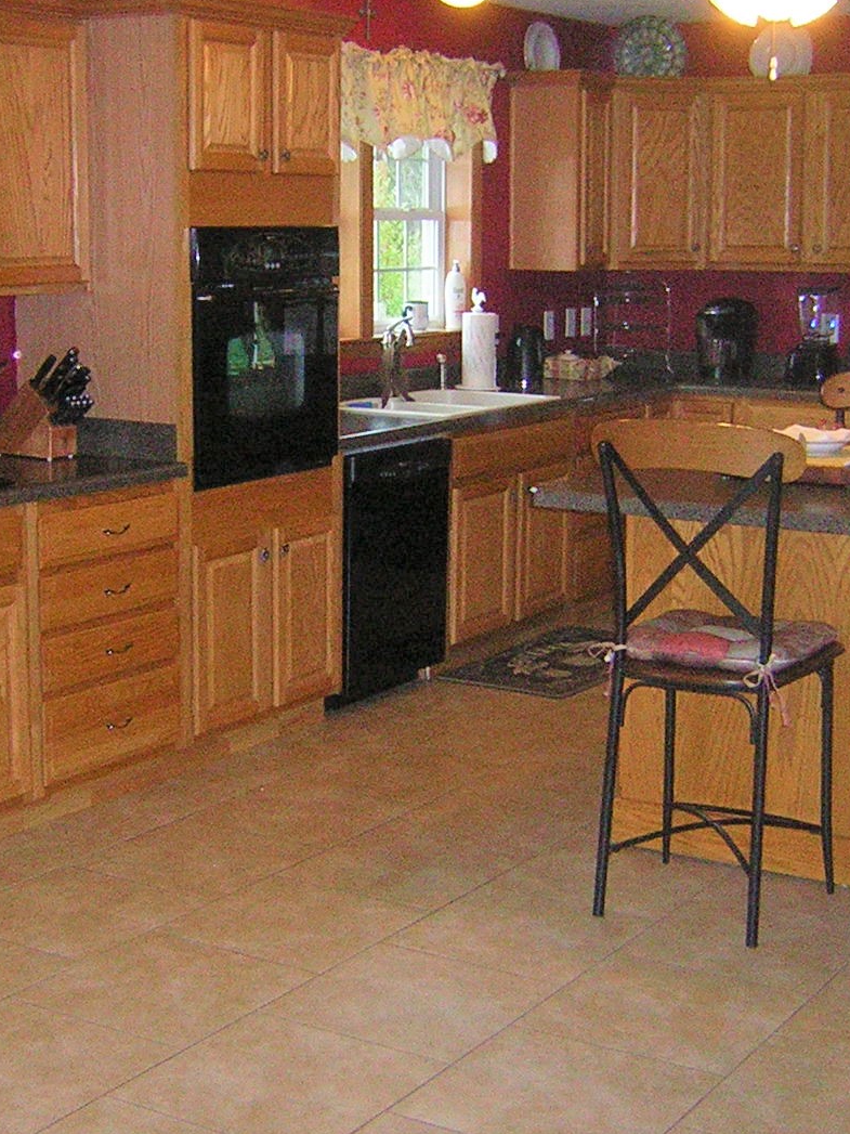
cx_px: 429
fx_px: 1801
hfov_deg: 26.6
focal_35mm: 55
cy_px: 486
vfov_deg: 34.9
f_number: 2.6
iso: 200
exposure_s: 1/60.1
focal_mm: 4.7
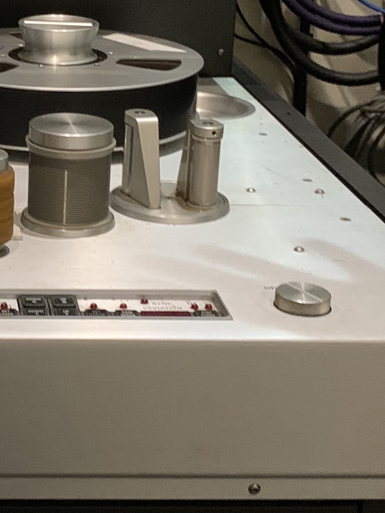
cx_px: -72
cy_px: 141
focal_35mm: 85
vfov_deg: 22.8
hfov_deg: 16.7
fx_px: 1260
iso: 400
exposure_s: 1/30
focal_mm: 4.25
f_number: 1.8
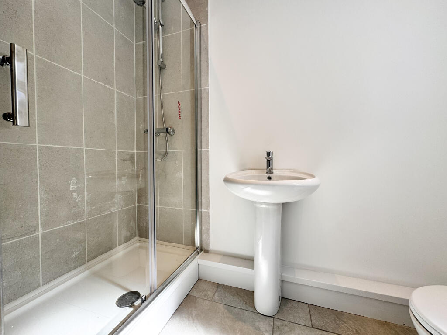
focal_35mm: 14
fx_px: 181
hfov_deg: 102.1
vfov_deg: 85.7
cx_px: 224
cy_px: 168
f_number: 2.2
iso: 40
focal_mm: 2.22
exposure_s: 1/99
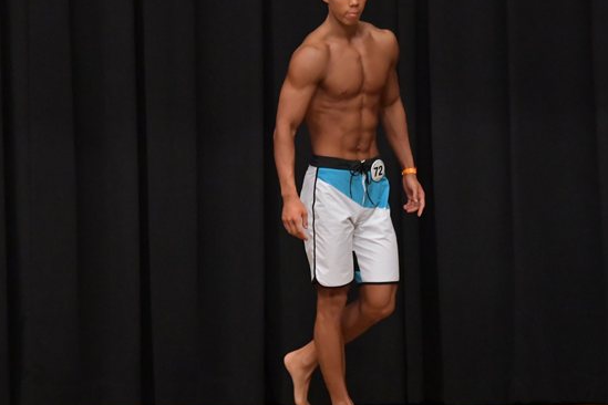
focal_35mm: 360
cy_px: 187
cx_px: 280
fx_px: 6080
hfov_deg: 5.7
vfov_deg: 3.8
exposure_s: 1/400
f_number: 5.6
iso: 6400
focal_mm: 170
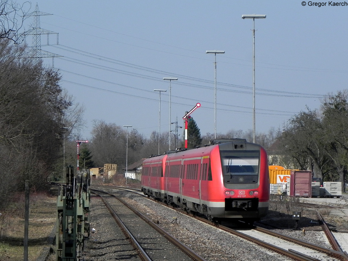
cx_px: 174
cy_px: 136
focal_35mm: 169
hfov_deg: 11.7
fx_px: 1699
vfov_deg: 8.8
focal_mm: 28.8
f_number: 5.6
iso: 160
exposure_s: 1/1000
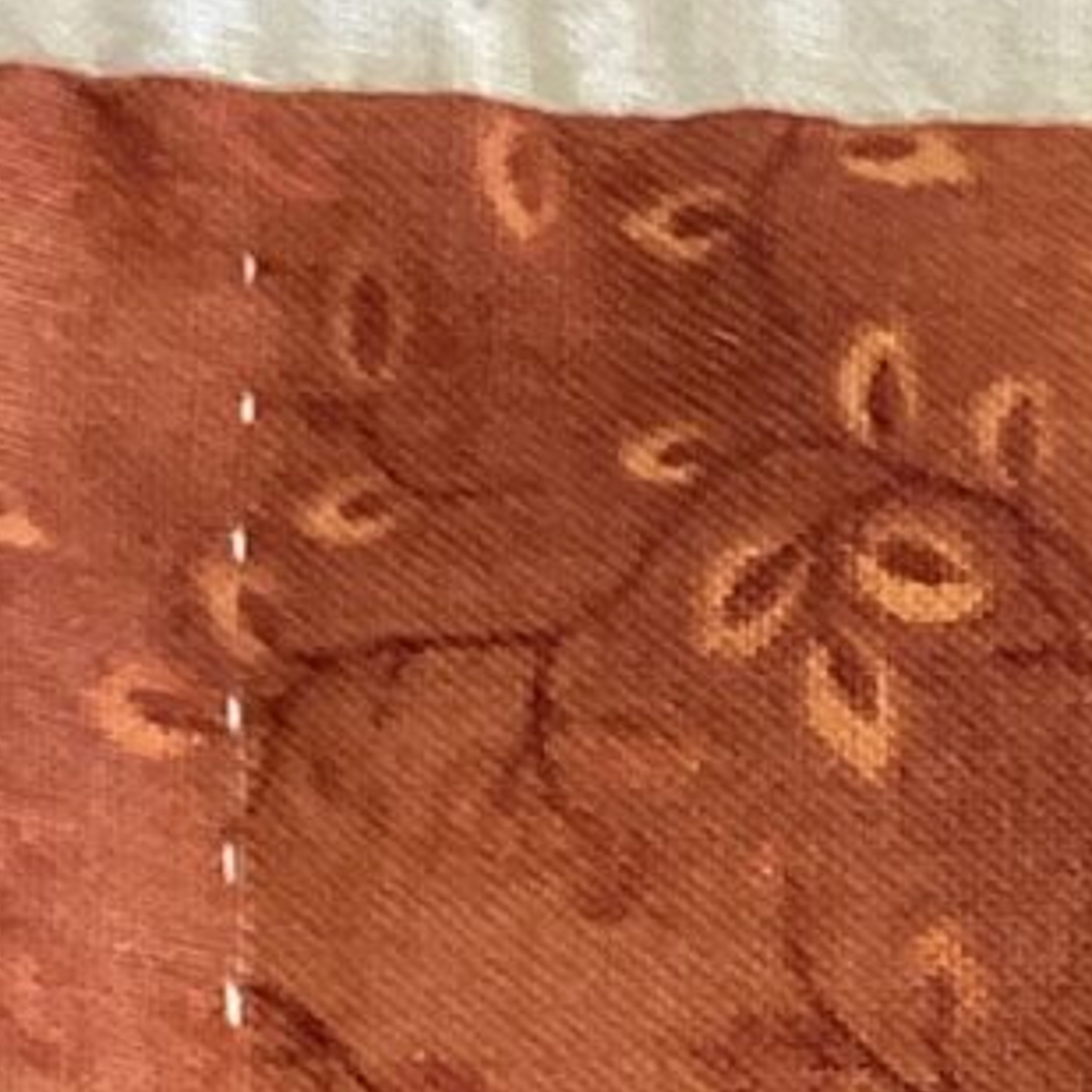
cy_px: 2060
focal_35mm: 227
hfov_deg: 7.5
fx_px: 8102
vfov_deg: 7.5
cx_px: 1866
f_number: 2.4
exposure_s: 1/60
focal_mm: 3.3
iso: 200
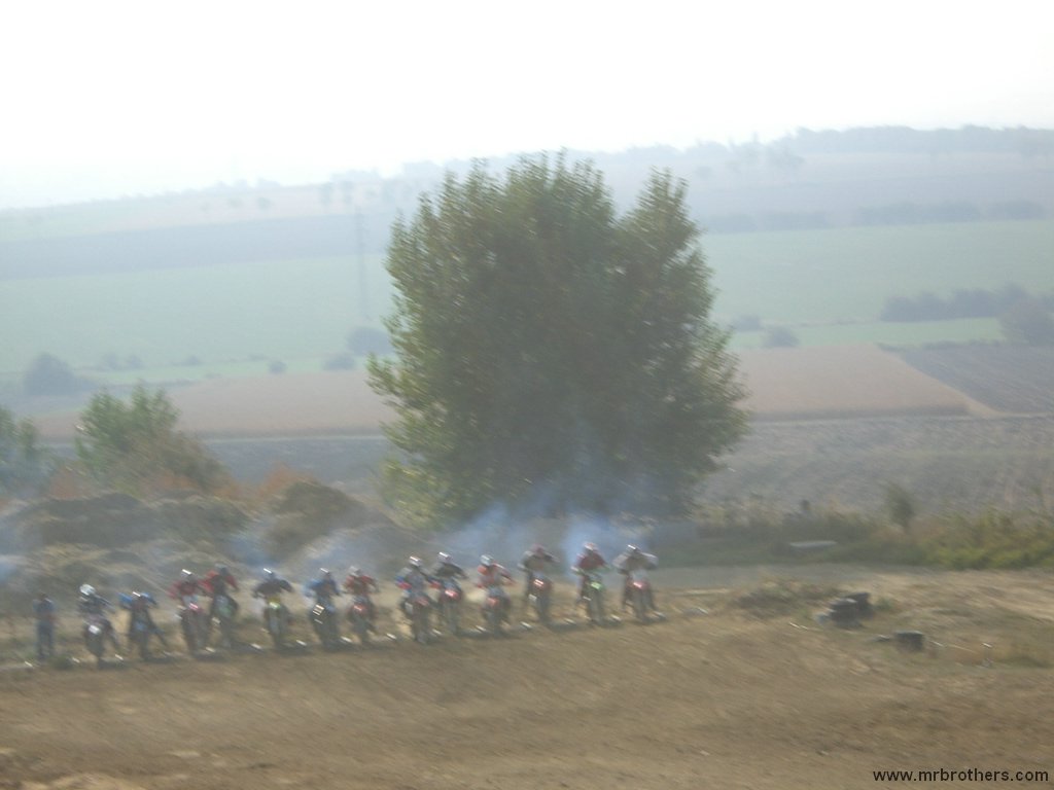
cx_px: 527
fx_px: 3471
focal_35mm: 114
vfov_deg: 13.0
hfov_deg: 17.3
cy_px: 395
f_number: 8.3
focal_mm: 18.6
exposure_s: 1/160
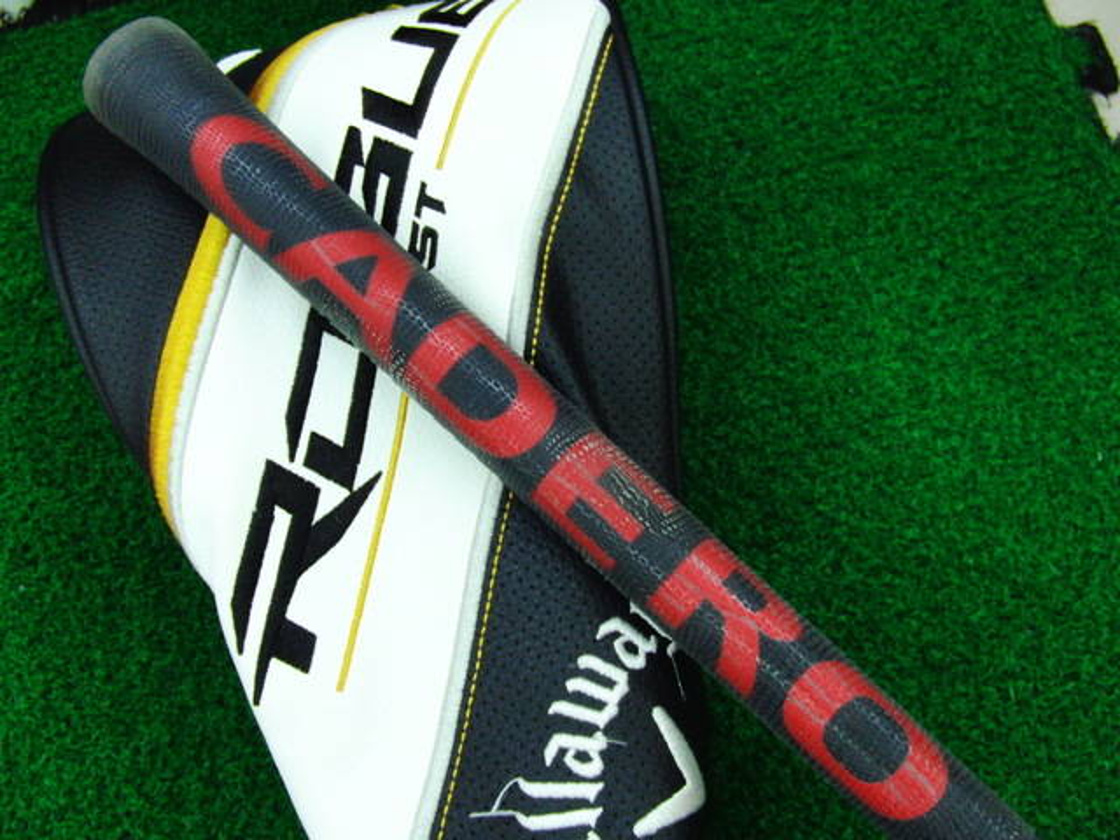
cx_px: 560
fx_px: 1197
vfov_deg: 38.7
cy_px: 420
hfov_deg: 50.1
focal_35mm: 37
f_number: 3.6
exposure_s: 1/60
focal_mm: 6.42
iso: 400
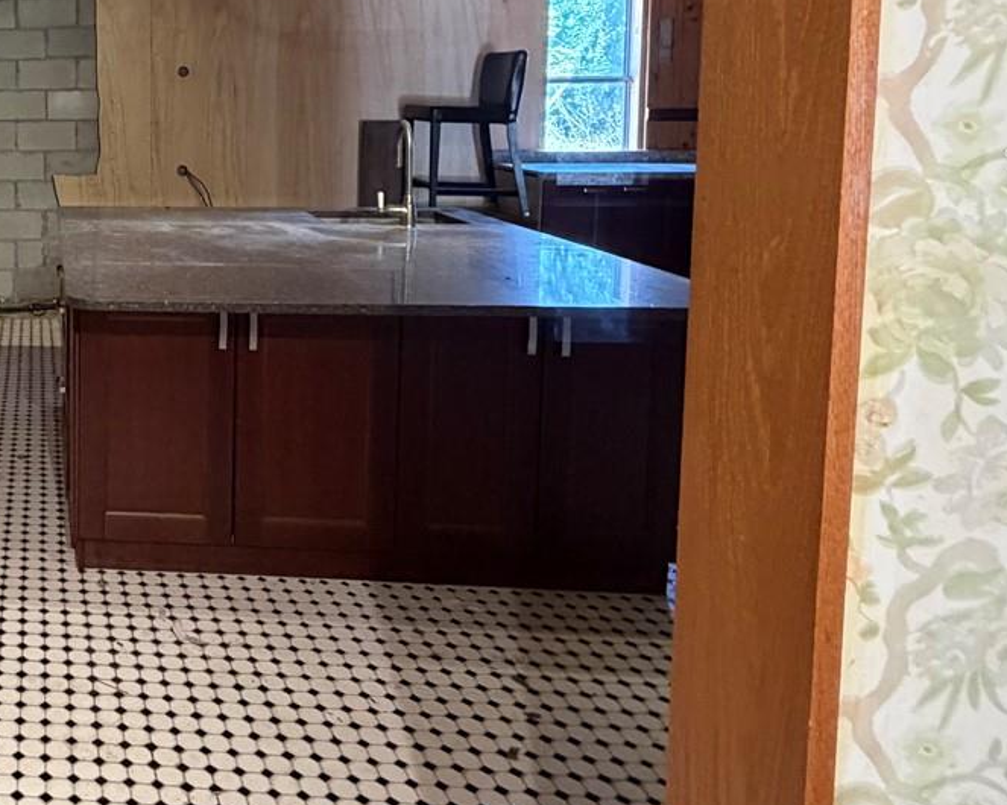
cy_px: 158
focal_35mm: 33
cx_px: -68
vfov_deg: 42.5
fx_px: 983
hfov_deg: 43.6
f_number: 2.2
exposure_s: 1/60
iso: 500
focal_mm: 2.22
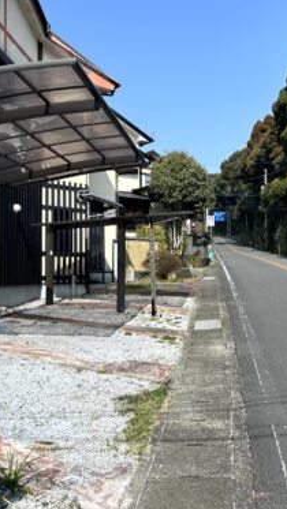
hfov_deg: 30.8
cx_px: 206
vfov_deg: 52.8
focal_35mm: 38
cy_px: 254
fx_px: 514
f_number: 1.5
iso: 50
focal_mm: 5.7
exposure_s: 1/3571
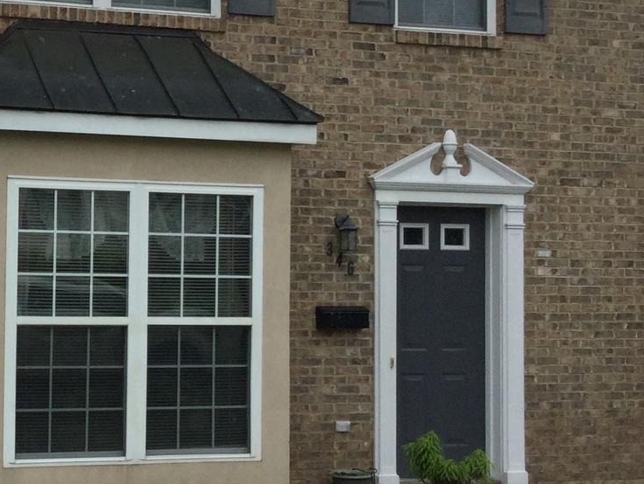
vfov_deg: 17.2
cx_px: -12
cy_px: 220
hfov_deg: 21.9
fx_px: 1600
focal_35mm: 86
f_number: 2.4
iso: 25
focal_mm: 3.3
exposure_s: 1/747
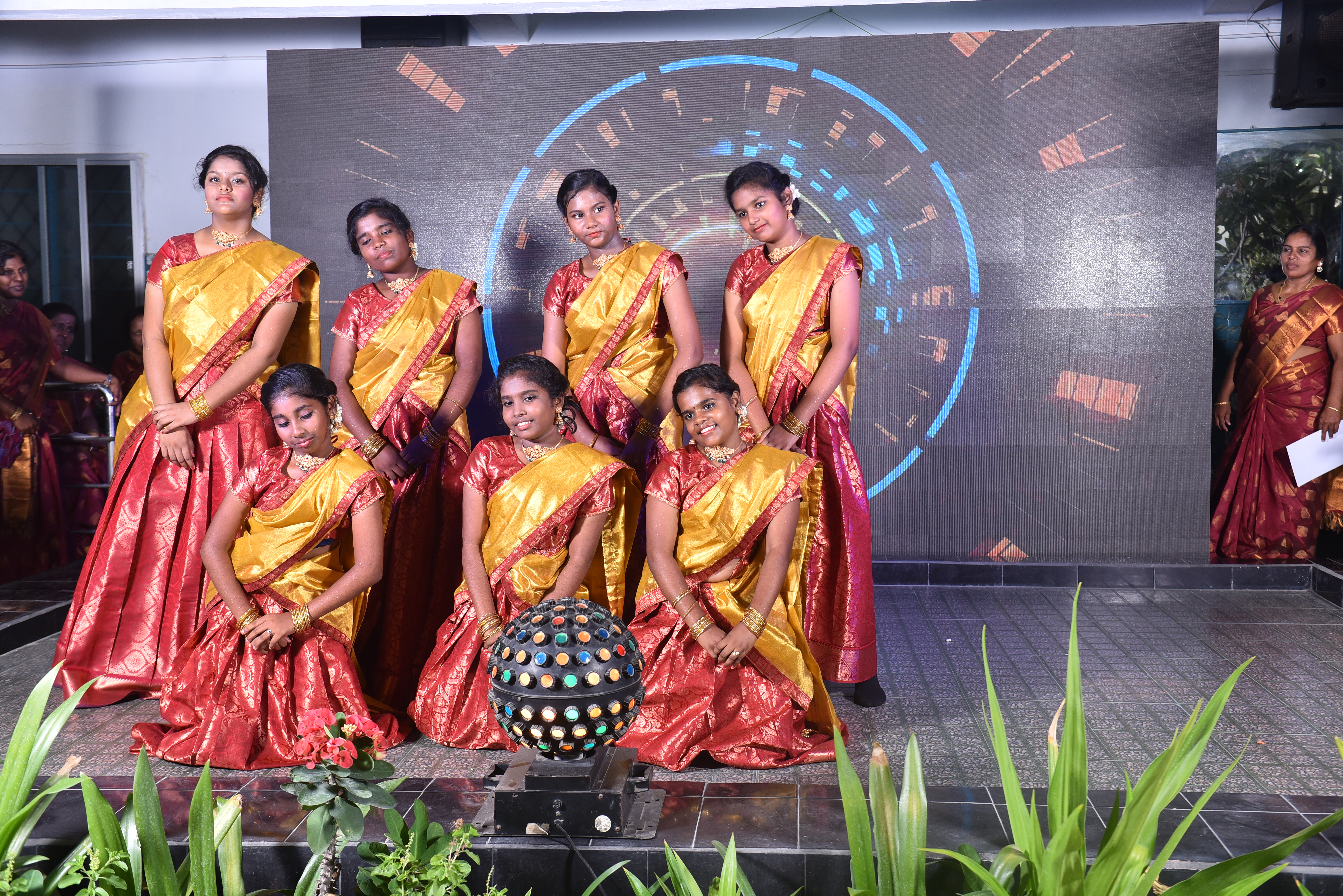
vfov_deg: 31.9
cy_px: 448
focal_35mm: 42
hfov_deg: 46.4
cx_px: 672
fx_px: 1567
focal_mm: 42
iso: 320
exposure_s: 1/125
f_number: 4.5
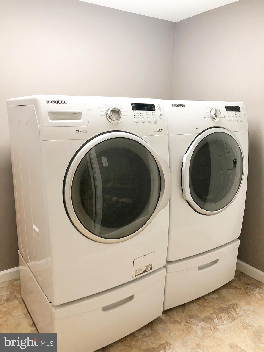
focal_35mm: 28
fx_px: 285
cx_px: 132
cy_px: 176
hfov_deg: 49.7
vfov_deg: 63.4
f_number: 1.8
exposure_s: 1/30
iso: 40
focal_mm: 4
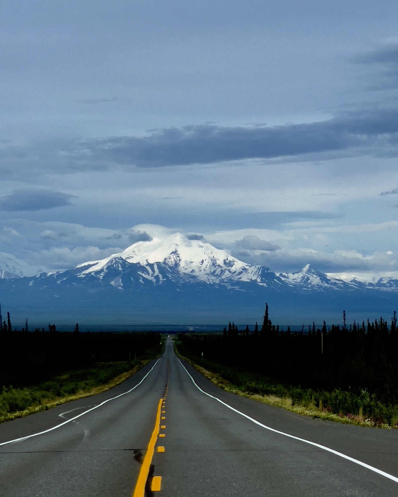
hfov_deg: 27.1
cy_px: 227
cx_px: 195
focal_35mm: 56
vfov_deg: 33.6
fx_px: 824
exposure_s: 1/3425
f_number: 2
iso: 25
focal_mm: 6
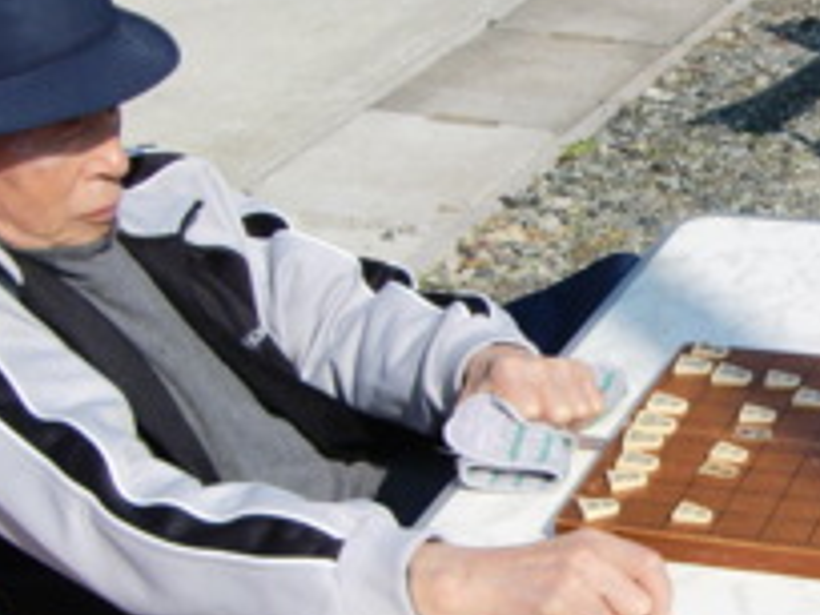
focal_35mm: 105
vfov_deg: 14.1
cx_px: 800
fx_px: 2487
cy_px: 444
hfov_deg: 18.3
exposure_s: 1/160
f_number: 8
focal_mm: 6.9
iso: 64
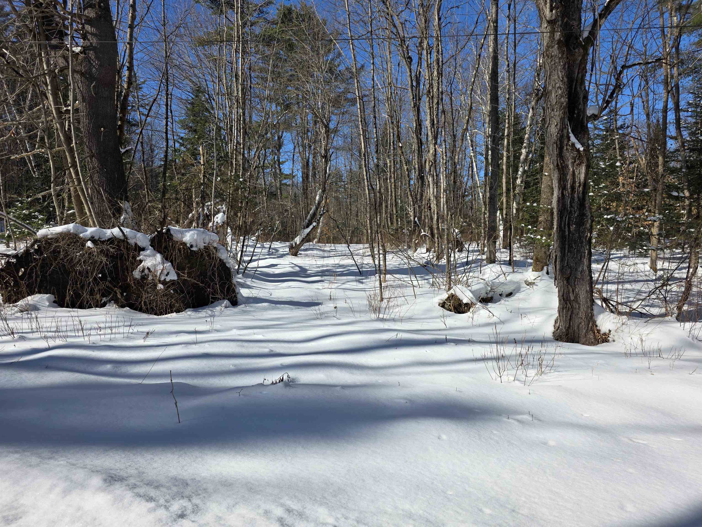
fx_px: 466
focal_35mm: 23
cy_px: 264
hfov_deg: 73.9
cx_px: 351
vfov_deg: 58.9
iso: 80
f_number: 1.7
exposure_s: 1/6355
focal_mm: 6.3
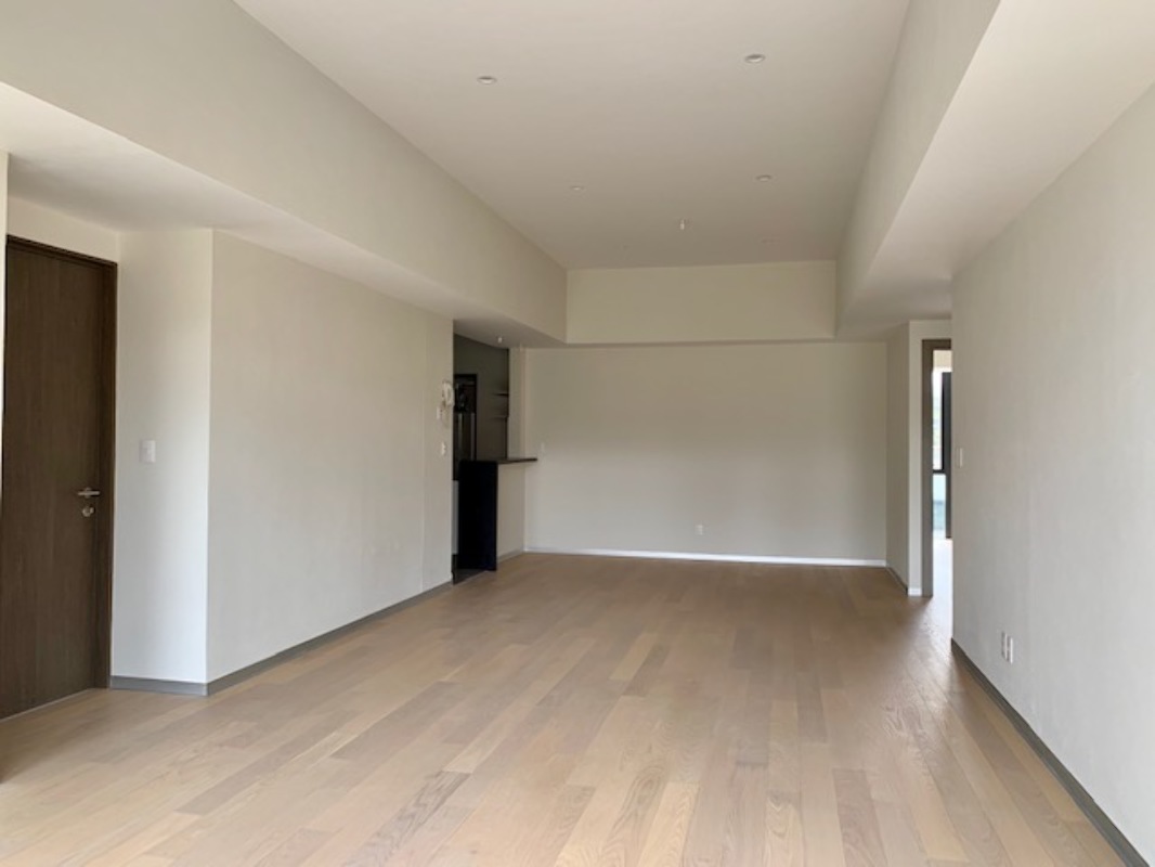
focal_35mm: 26
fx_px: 868
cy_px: 434
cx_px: 578
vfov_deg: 53.1
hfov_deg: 67.3
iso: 64
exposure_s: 1/121
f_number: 1.8
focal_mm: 4.25
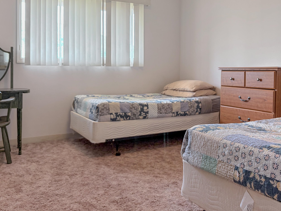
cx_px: 129
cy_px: 84
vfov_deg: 43.9
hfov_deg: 56.7
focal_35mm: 32
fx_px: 260
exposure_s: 1/60
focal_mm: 5.96
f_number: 1.6
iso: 160
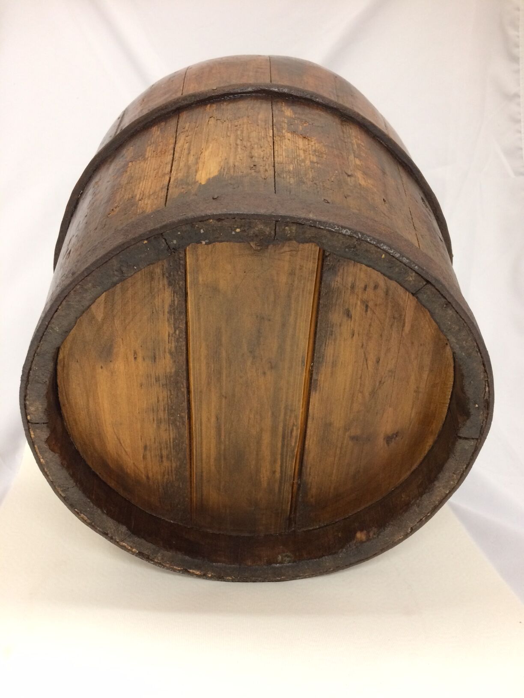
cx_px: 262
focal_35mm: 29
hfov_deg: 48.2
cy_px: 349
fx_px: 585
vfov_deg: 61.7
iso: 200
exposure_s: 1/33
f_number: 2.2
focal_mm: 4.15
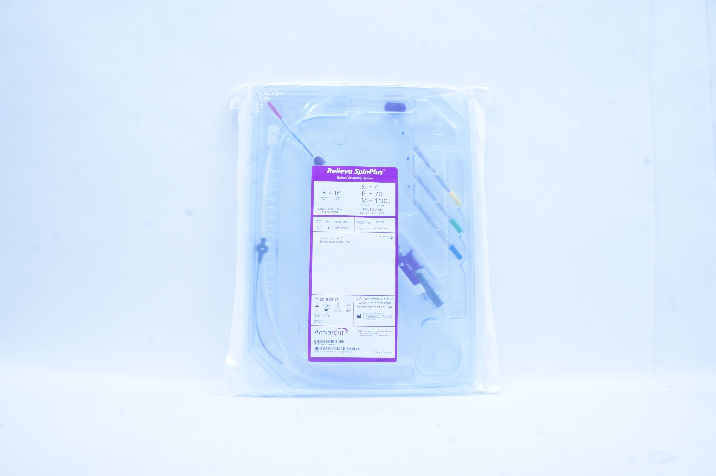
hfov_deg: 67.4
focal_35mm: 27
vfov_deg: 47.8
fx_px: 536
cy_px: 238
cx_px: 358
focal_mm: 18
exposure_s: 1/8
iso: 400
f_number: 16
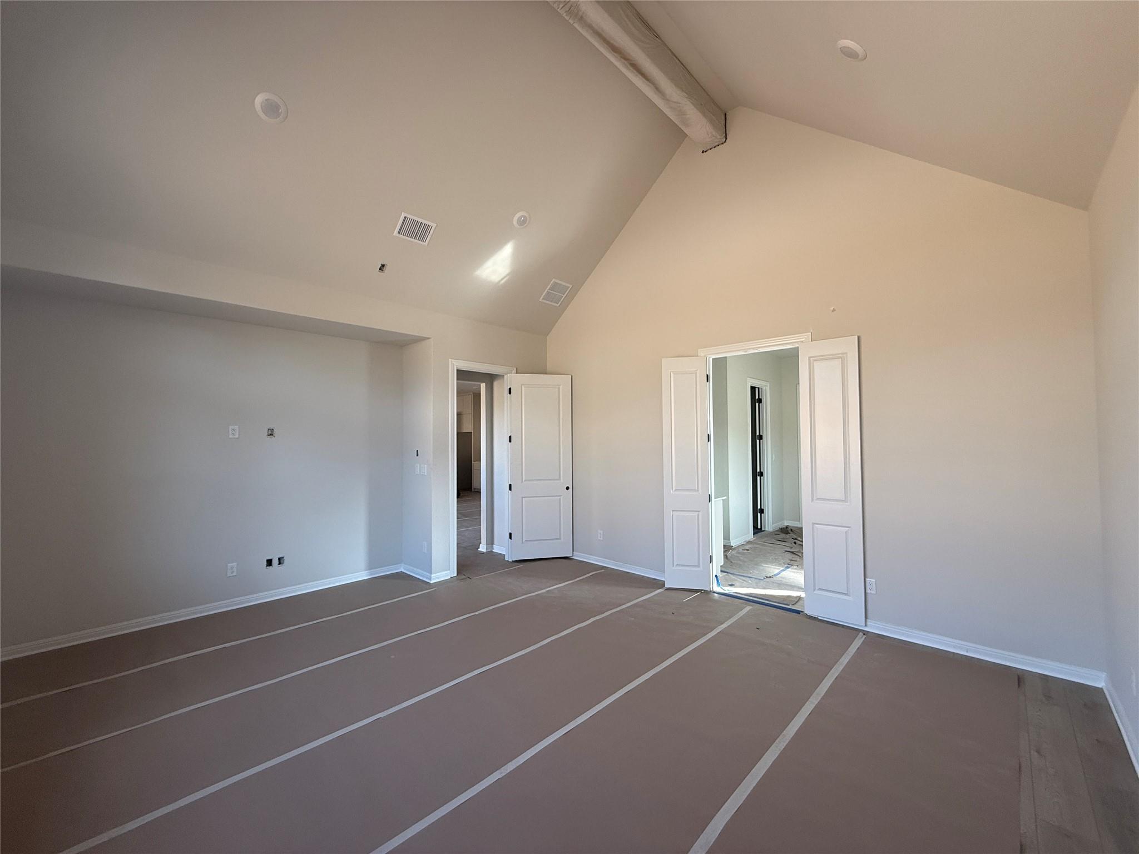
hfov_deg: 102.1
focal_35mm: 14
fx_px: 461
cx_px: 570
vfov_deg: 85.7
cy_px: 427
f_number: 2.2
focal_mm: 2.22
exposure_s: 1/99
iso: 64
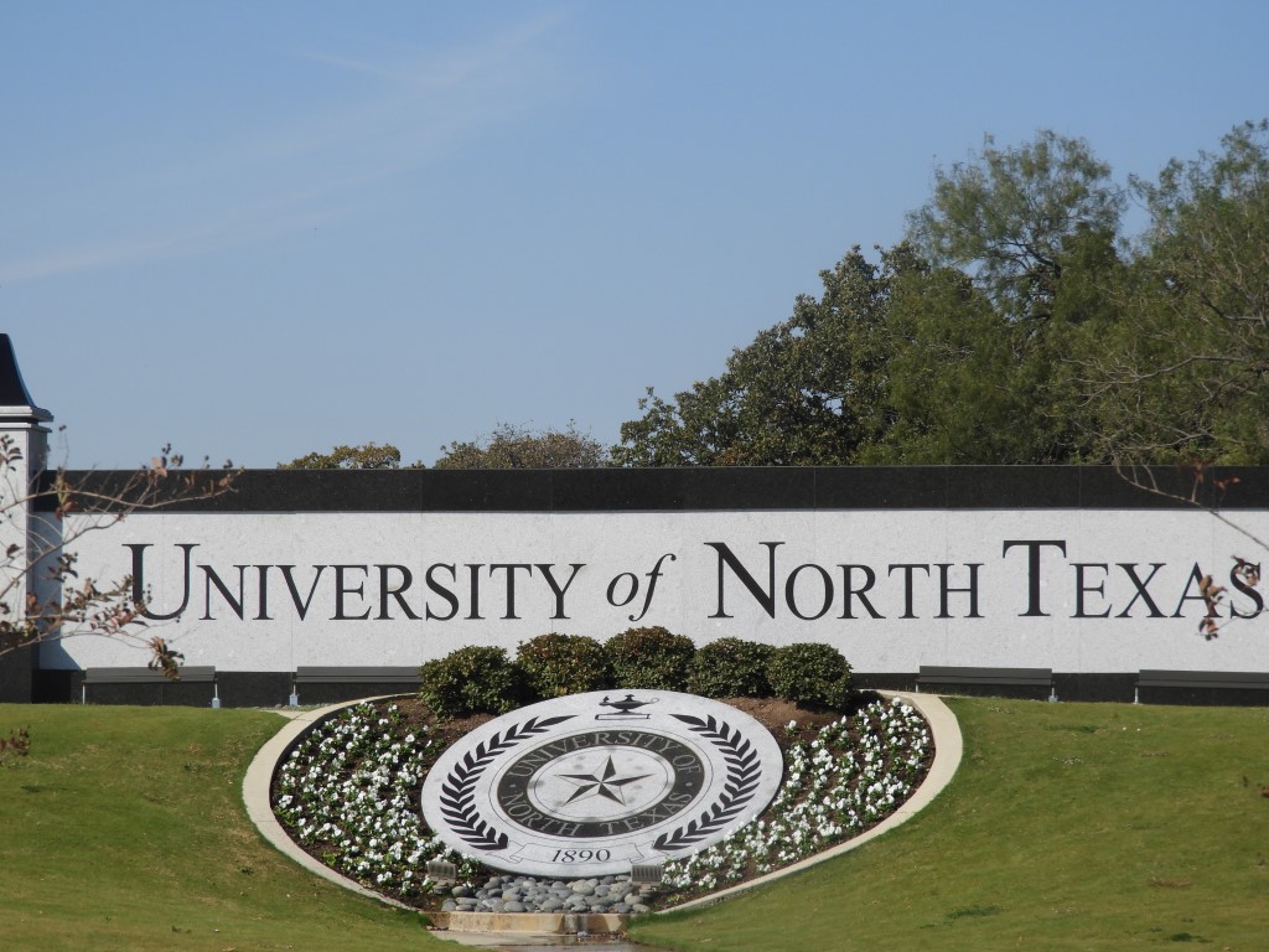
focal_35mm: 180
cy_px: 476
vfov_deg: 8.2
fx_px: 6599
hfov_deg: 11.0
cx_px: 634
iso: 100
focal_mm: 32.2
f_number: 5.3
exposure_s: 1/1000
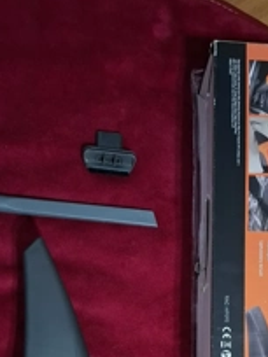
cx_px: 158
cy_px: 317
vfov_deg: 39.3
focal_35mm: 45
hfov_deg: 32.1
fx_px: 465
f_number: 1.8
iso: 320
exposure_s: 1/33
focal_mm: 5.54
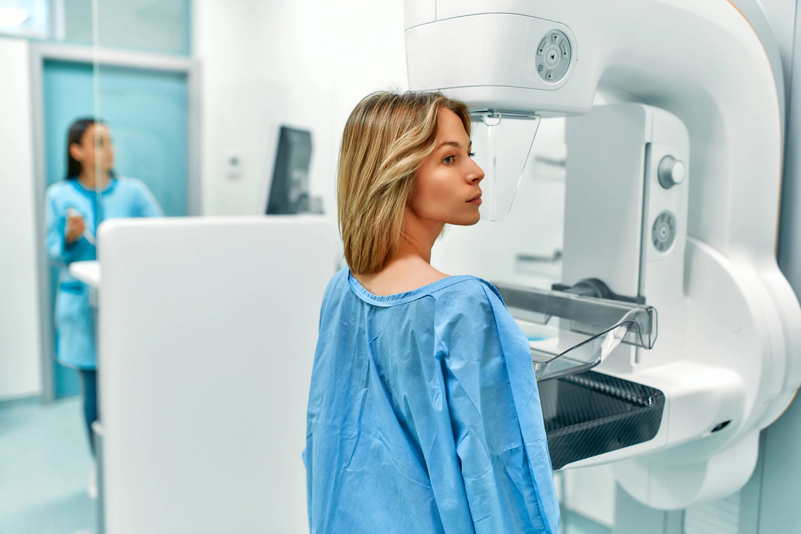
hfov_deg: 54.4
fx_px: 779
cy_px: 267
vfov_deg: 37.9
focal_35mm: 35
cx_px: 400
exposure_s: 1/100
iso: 250
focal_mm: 35
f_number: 1.8
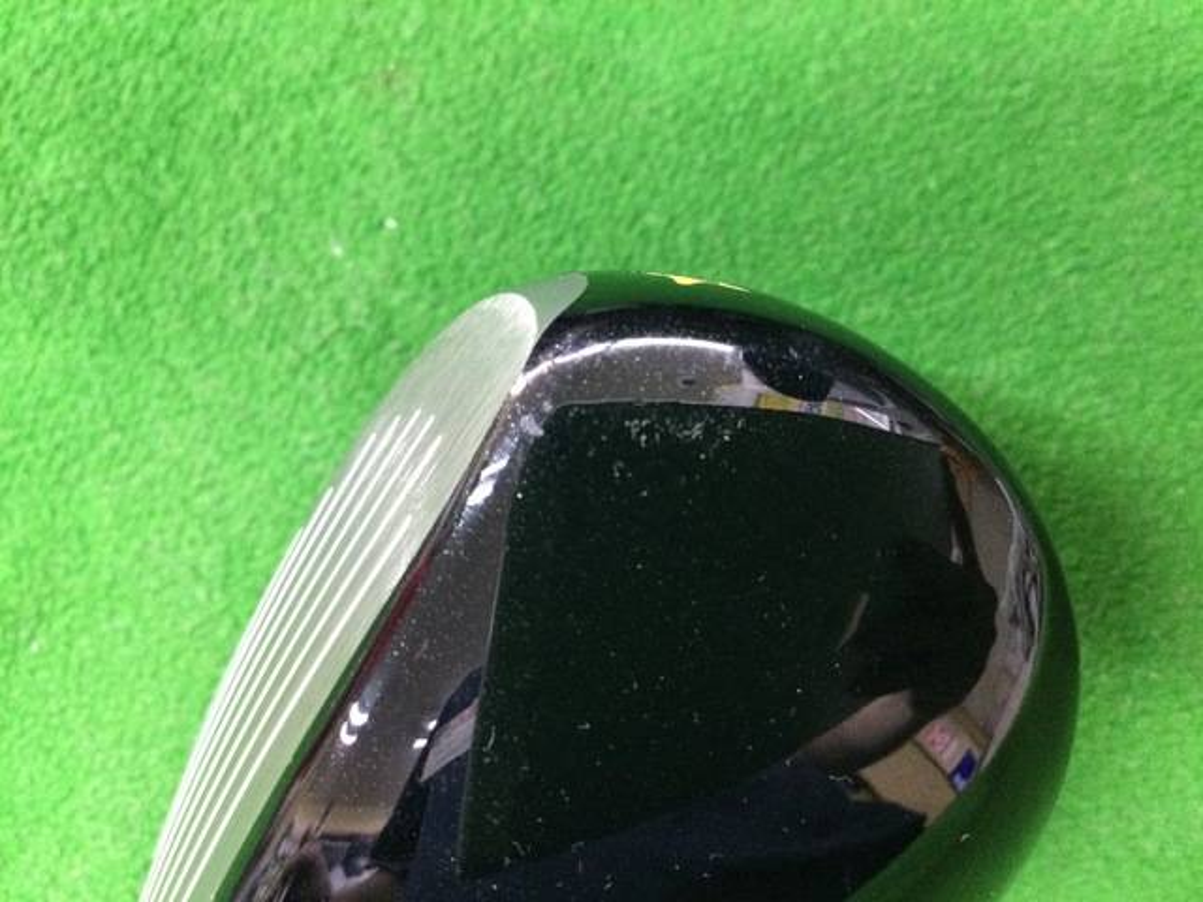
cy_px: 451
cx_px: 602
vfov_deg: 45.4
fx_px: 1077
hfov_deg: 58.4
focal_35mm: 31
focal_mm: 3.3
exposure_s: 1/15
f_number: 2.4
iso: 200
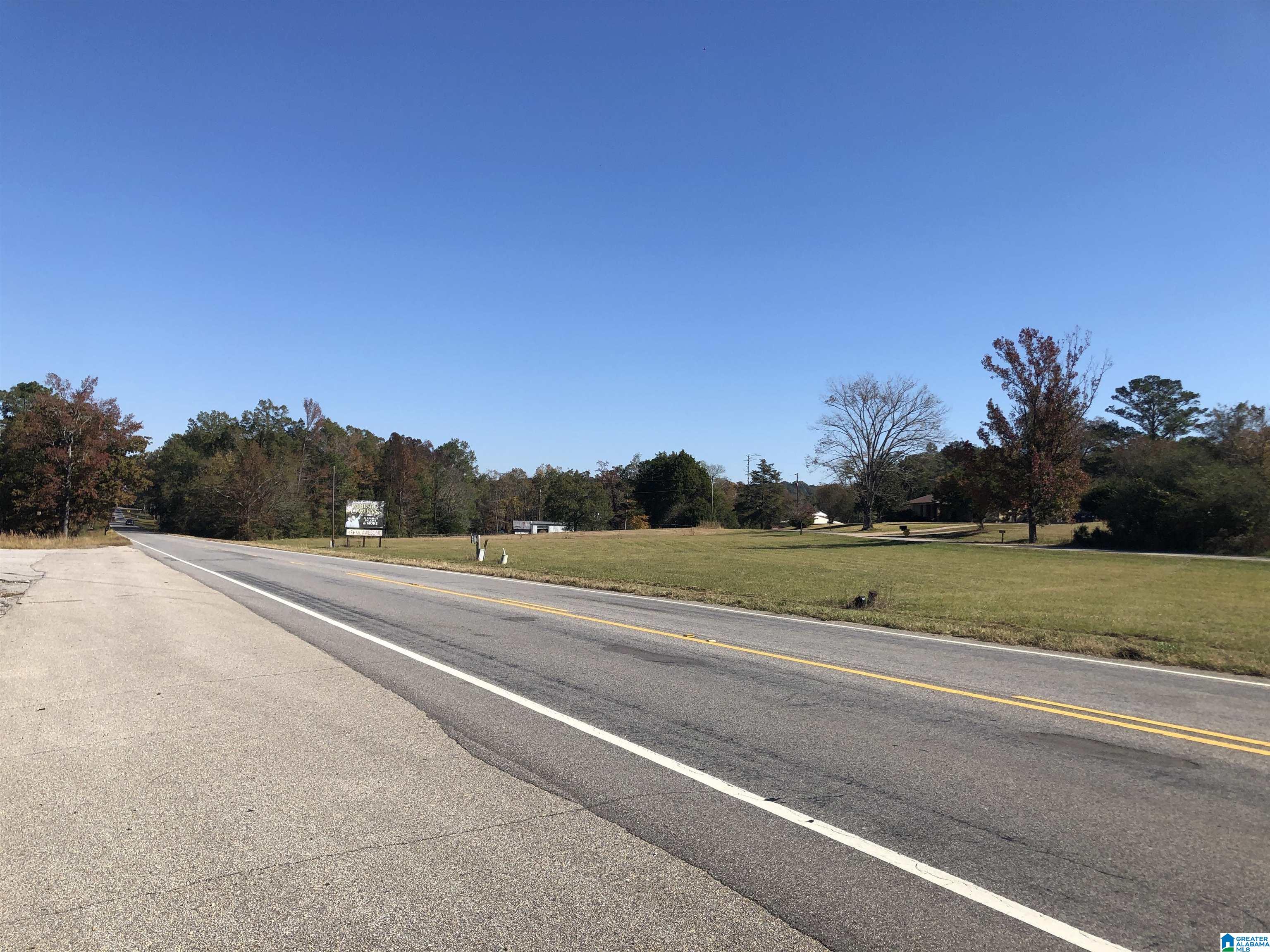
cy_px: 476
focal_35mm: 28
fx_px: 1027
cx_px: 635
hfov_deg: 63.4
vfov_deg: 49.7
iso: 20
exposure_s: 1/2315
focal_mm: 3.99
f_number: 1.8
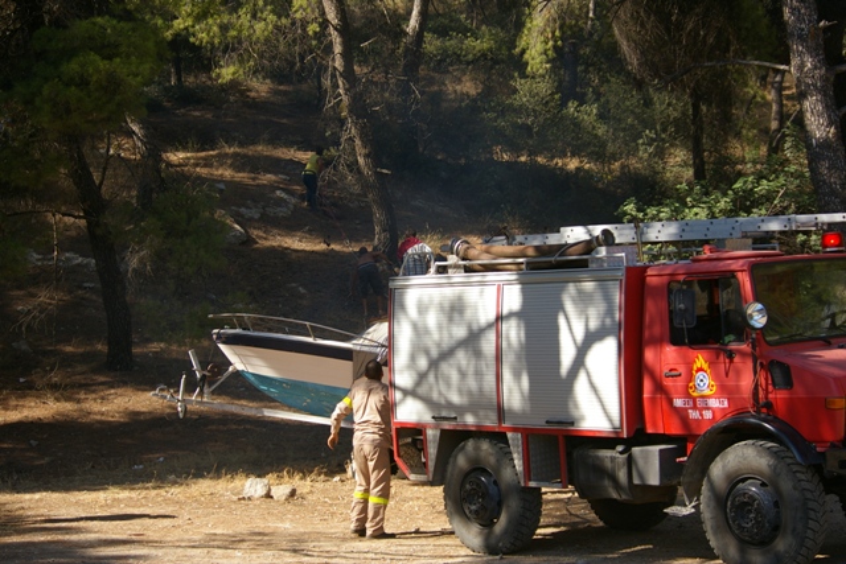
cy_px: 282
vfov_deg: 18.2
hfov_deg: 27.0
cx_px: 423
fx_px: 1763
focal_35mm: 75
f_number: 5.6
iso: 200
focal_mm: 50
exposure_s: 1/500
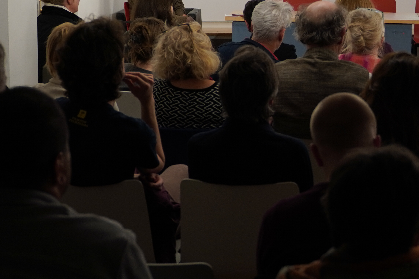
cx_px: 434
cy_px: 111
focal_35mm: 110
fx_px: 1280
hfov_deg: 18.1
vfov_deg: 12.4
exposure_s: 1/50
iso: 200
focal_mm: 28
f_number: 2.8
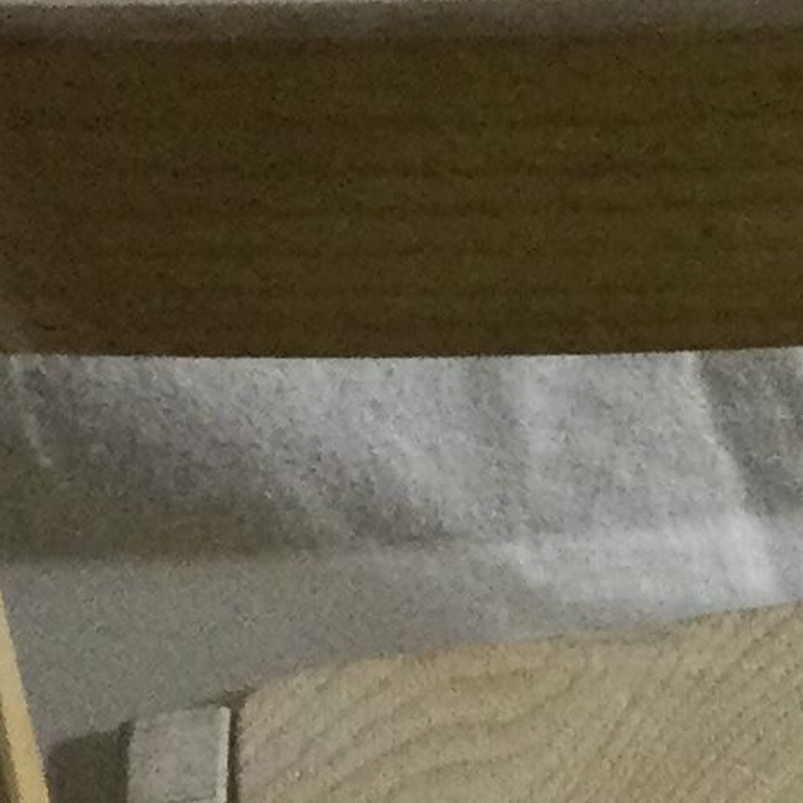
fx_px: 5013
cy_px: 1280
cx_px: 1371
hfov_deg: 8.8
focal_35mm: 191
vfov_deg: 8.9
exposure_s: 1/33
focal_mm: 3.3
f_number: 2.4
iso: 64
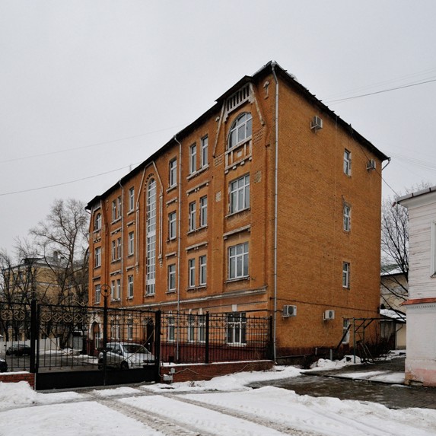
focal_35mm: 24
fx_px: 342
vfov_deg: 61.2
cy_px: 330
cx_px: 215
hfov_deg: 65.0
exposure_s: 1/160
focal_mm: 12
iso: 640
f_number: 8
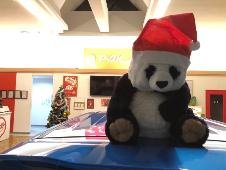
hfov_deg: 63.4
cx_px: 113
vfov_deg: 49.7
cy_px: 85
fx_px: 183
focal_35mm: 28
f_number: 1.8
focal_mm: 3.99
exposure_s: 1/50
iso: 400
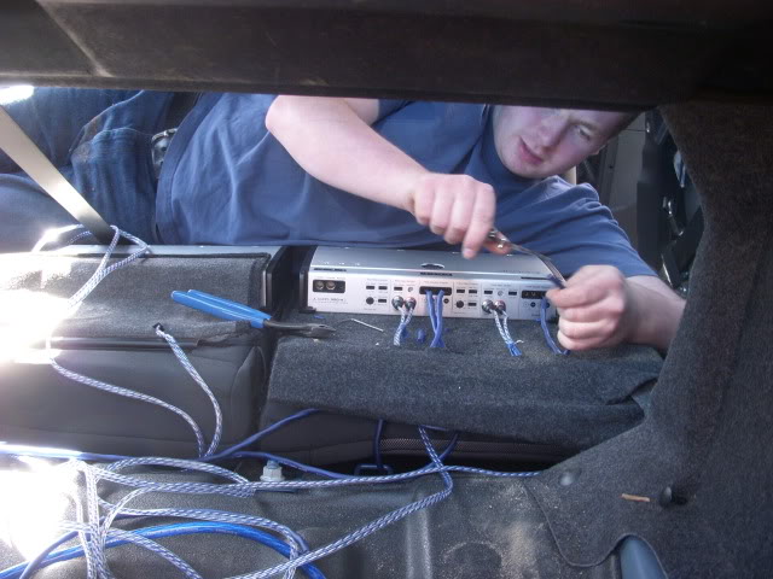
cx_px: 386
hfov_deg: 49.0
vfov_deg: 37.7
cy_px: 290
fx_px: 849
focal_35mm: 38
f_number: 3.3
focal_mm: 6.3
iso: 200
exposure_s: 1/25
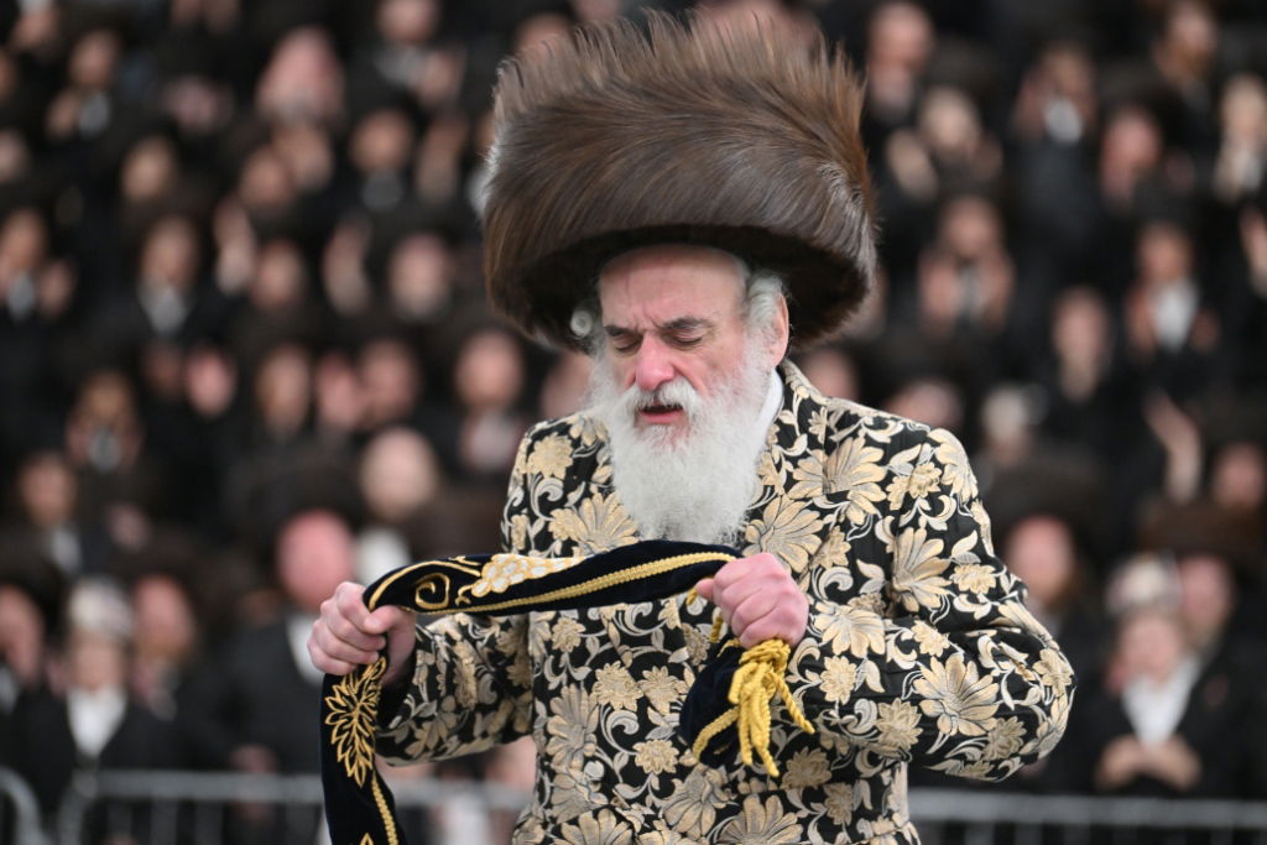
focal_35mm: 170
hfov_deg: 12.1
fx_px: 5983
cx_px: 634
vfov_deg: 8.1
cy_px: 422
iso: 800
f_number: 2.8
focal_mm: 170
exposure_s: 1/250
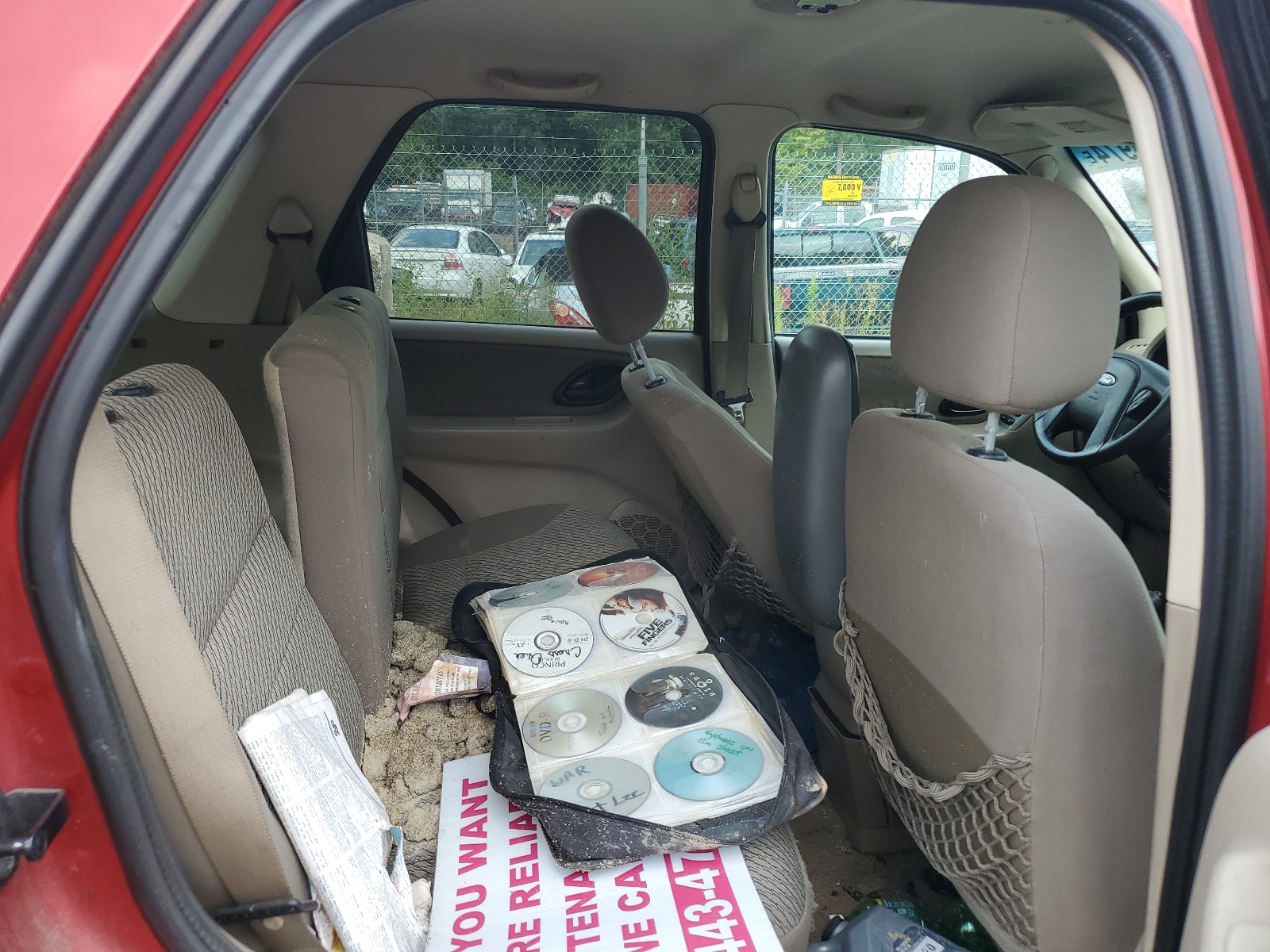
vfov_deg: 53.1
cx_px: 635
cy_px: 476
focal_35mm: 26
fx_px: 954
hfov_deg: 67.3
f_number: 1.5
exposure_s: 1/357
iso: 50
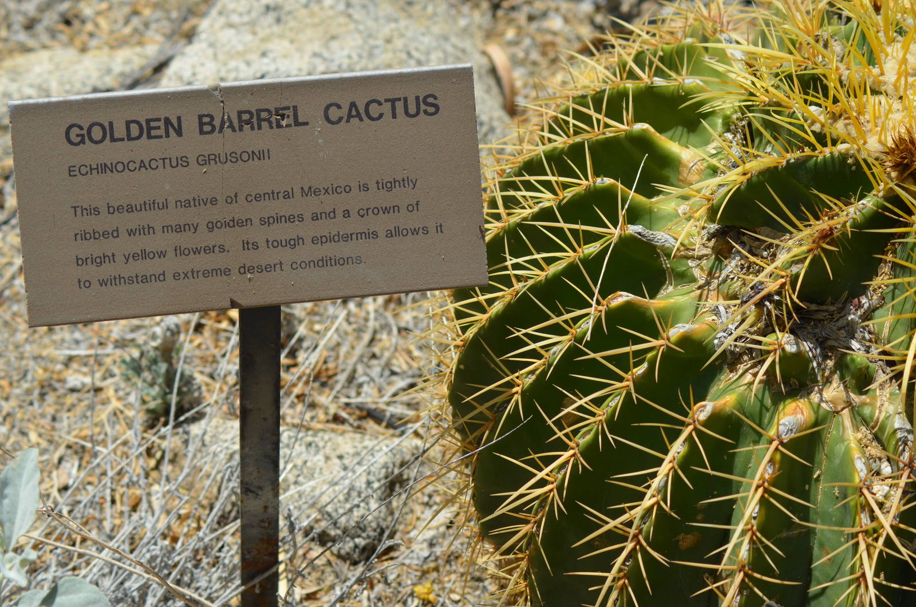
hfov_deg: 19.5
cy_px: 304
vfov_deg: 13.0
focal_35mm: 105
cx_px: 458
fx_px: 2666
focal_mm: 70
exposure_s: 1/800
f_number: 7.1
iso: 200
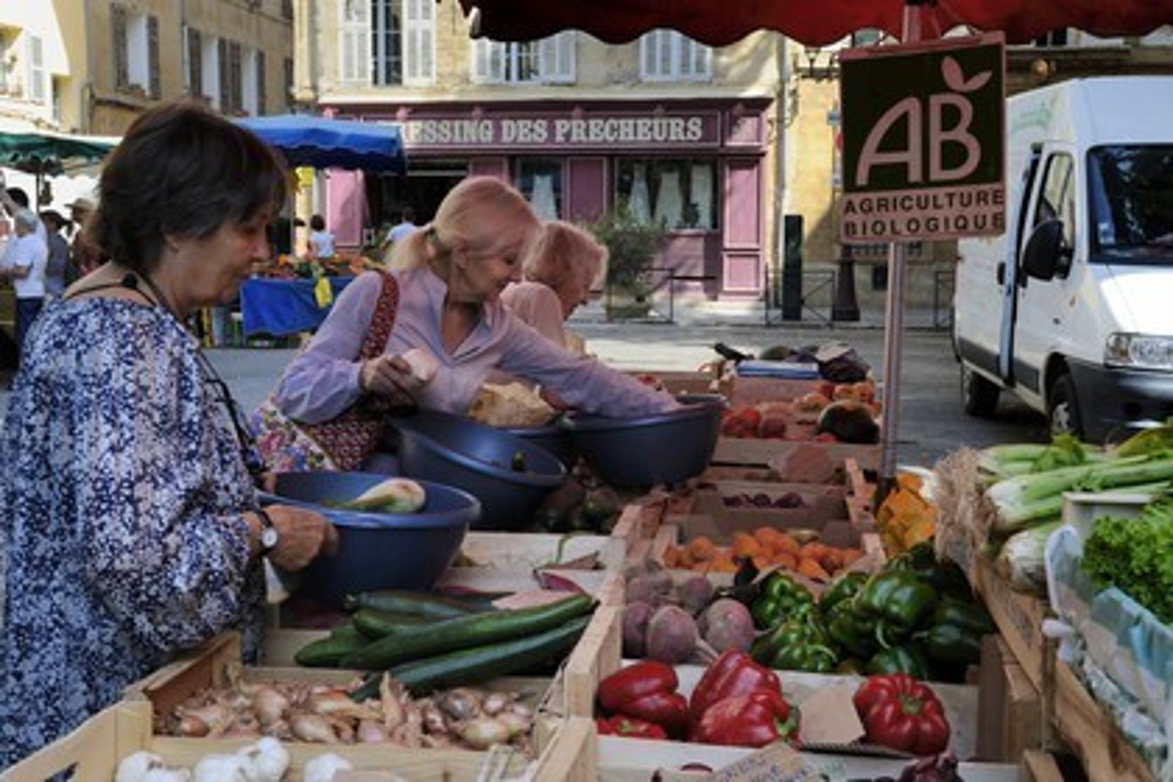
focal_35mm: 45
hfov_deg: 43.6
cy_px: 391
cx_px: 586
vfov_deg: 29.9
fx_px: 1466
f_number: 10
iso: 400
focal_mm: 45
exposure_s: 1/125
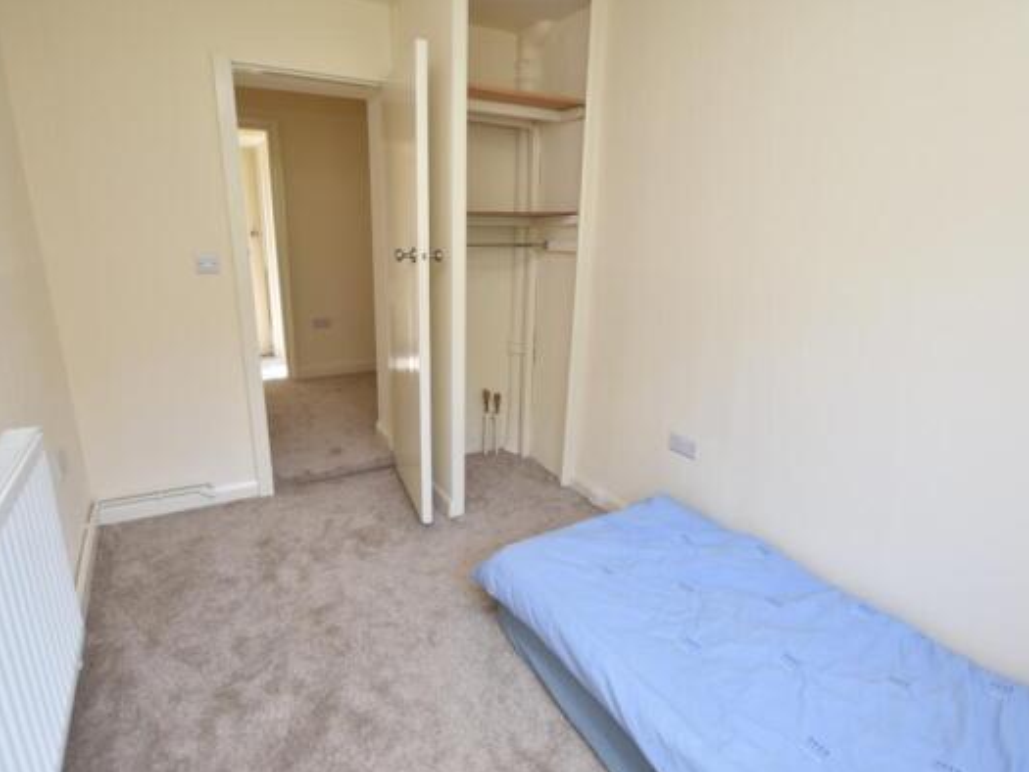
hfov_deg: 87.7
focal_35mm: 18
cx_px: 497
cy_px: 393
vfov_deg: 71.6
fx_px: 535
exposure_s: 1/30
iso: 100
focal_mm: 10
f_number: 3.5
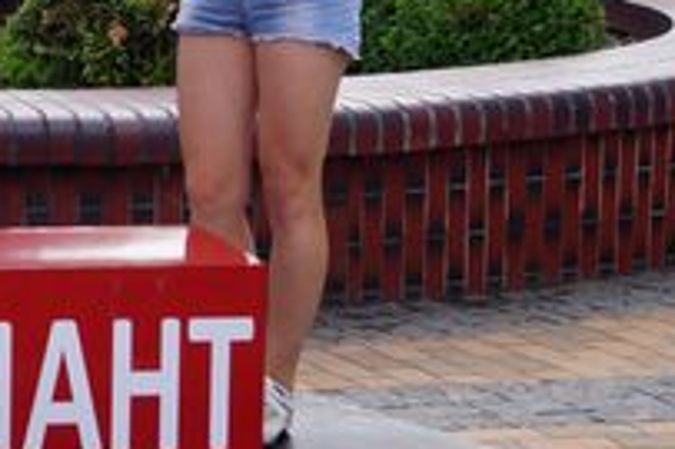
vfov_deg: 11.0
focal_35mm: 124
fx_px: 2323
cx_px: -412
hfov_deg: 15.0
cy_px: 88
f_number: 7.1
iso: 100
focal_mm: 24
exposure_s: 1/100
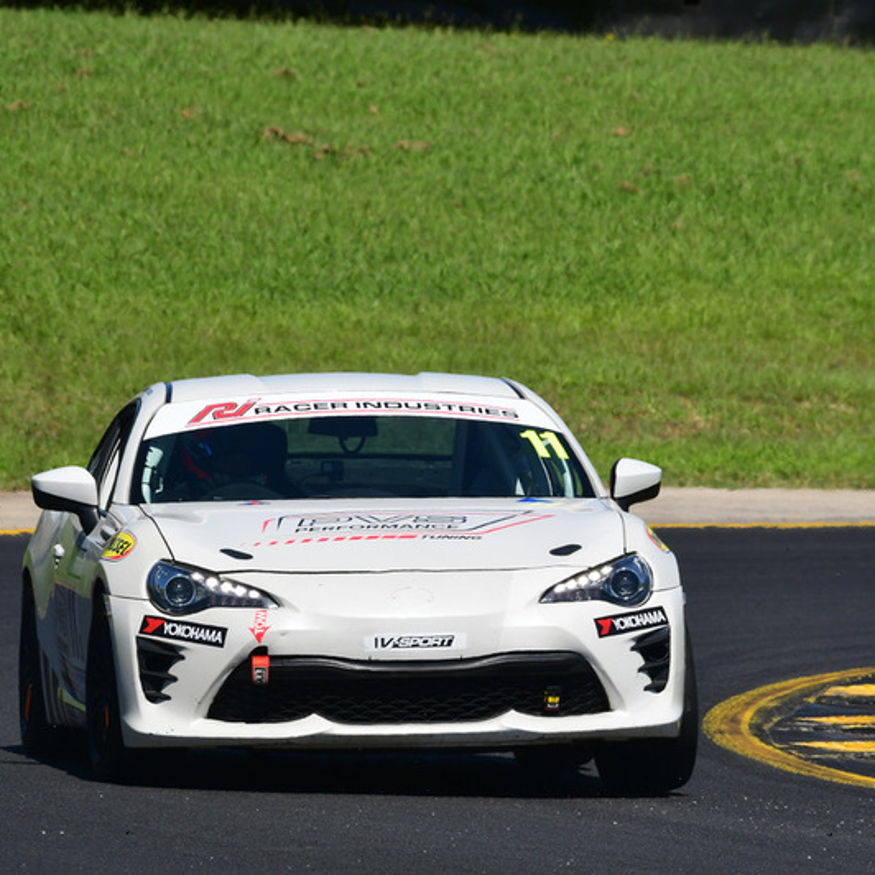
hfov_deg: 2.9
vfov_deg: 2.9
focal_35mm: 614
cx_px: 516
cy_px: 438
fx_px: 17559
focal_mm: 320
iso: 320
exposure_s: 1/640
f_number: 11
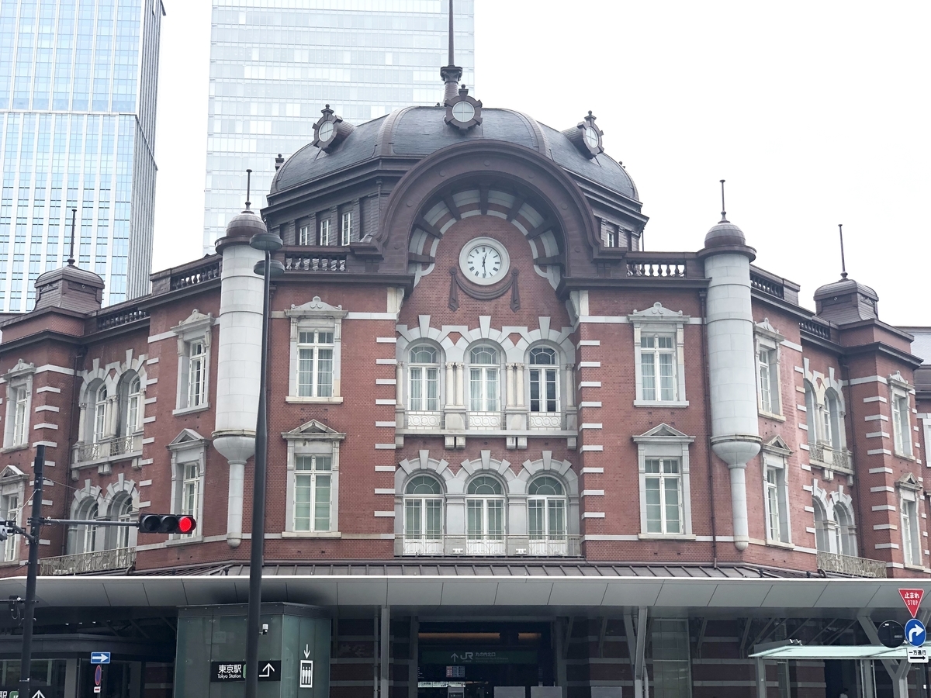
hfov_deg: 36.8
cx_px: 466
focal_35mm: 52
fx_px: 1399
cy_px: 349
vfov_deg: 28.0
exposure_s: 1/695
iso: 16
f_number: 2.4
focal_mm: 6
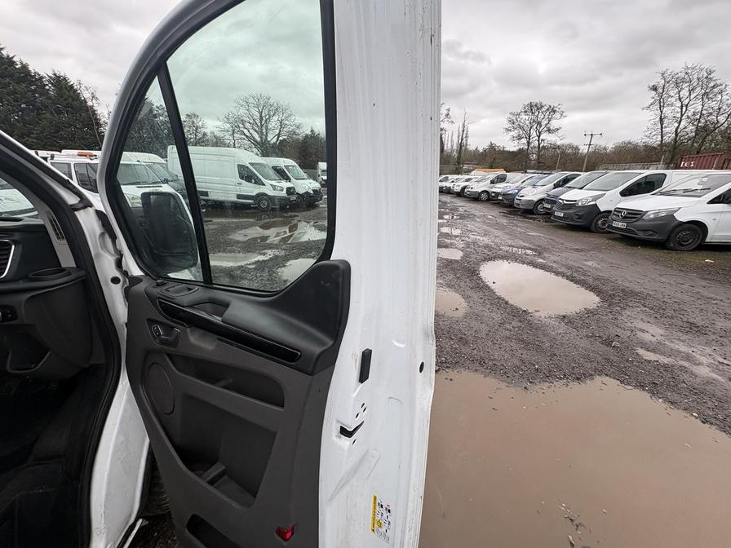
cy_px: 274
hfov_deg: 102.1
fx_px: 296
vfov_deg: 85.7
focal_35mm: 14
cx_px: 366
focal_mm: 2.22
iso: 40
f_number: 2.2
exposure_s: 1/343
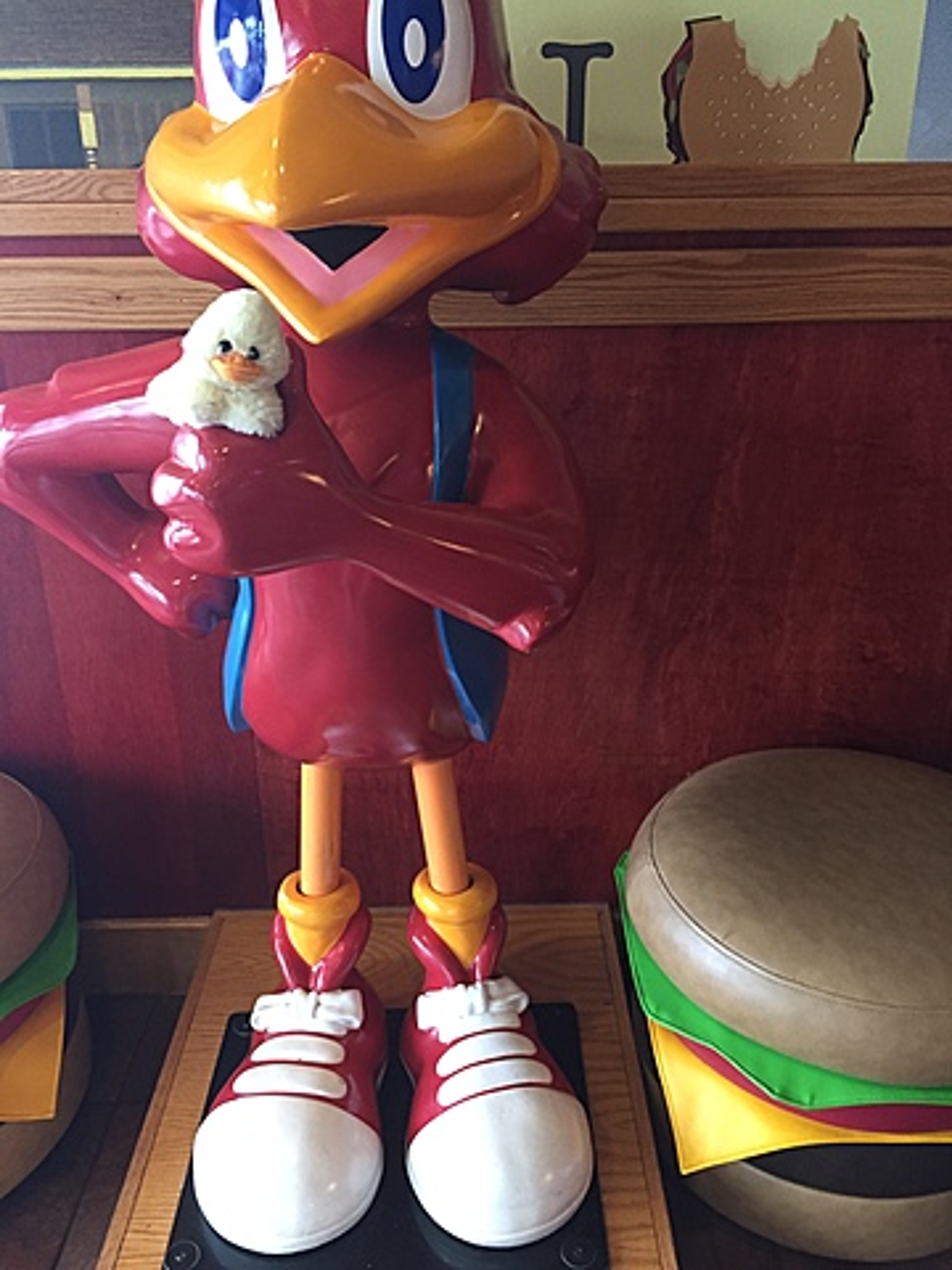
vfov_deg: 61.7
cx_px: 476
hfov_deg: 48.2
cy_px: 635
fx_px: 1063
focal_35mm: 29
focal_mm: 4.15
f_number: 2.2
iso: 160
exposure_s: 1/30
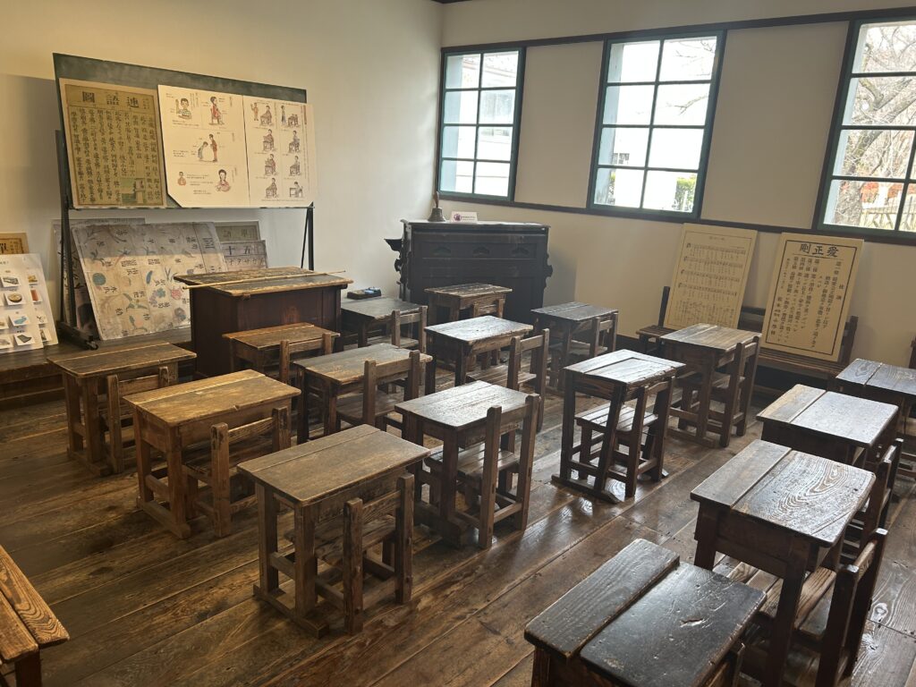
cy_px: 344
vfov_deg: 53.1
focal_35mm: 26
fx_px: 688
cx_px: 458
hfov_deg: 67.3
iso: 80
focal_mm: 5.7
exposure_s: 1/120
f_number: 1.5
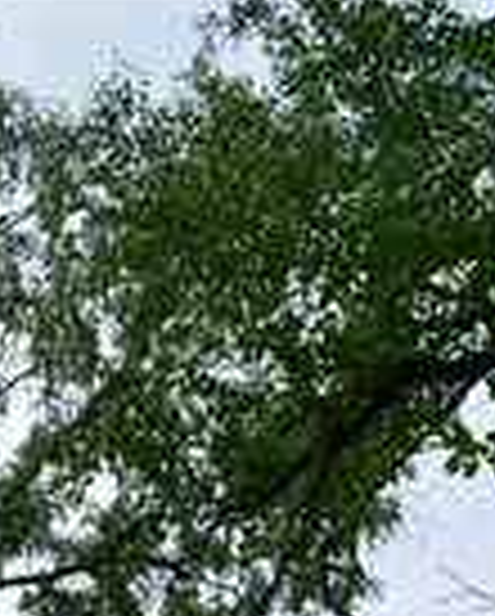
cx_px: -18
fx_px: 1626
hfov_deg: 16.9
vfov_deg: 17.9
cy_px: 1052
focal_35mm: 89
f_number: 8
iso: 110
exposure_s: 1/250
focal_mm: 18
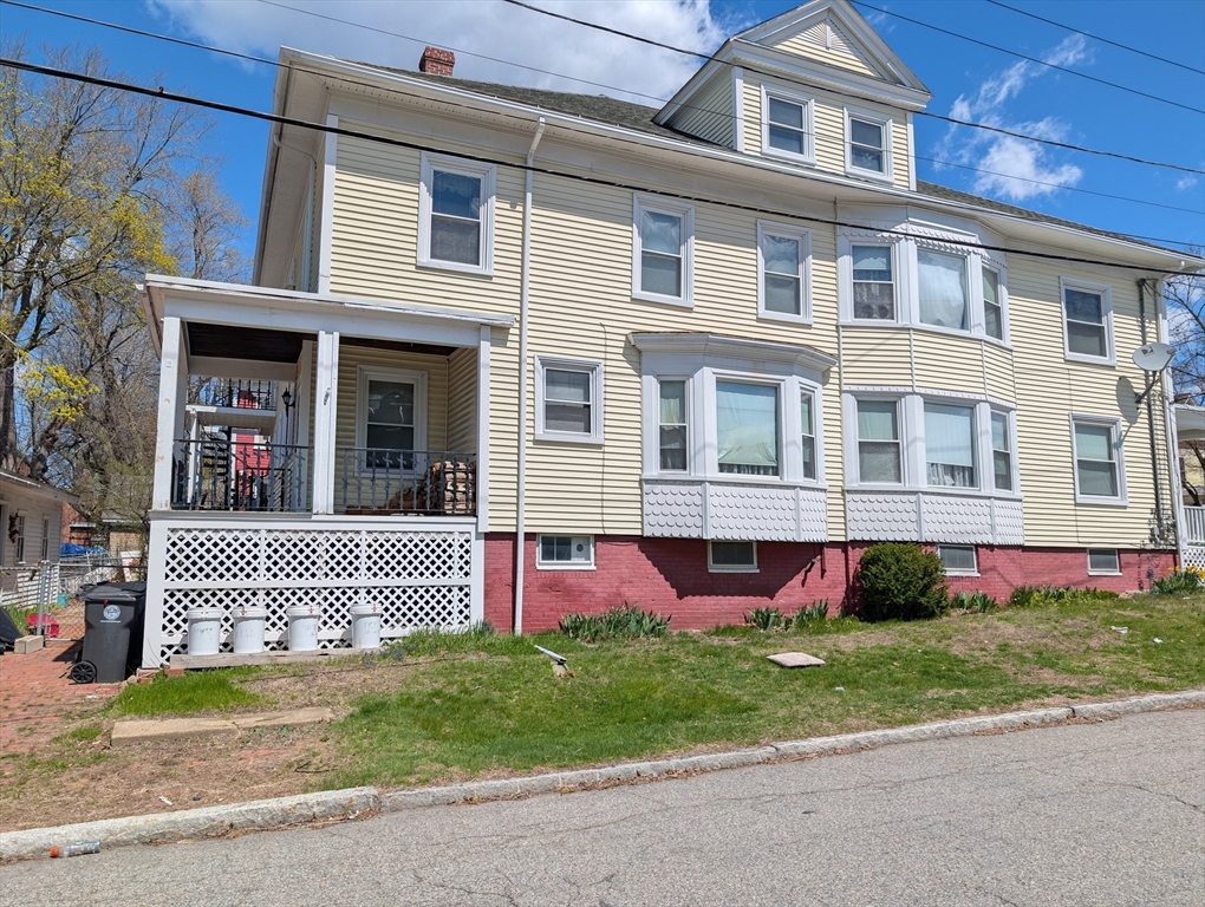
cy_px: 454
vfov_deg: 56.9
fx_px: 837
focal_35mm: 24
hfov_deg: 71.5
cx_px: 602
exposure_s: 1/1946
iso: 21
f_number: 1.68
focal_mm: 6.9
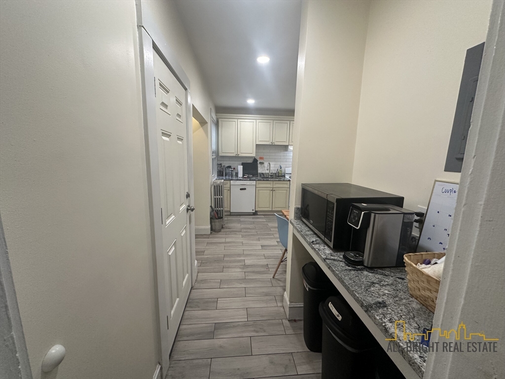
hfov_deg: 102.1
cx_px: 252
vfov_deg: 85.7
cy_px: 190
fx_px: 204
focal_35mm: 14
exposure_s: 1/120
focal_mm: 2.22
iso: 250
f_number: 2.2
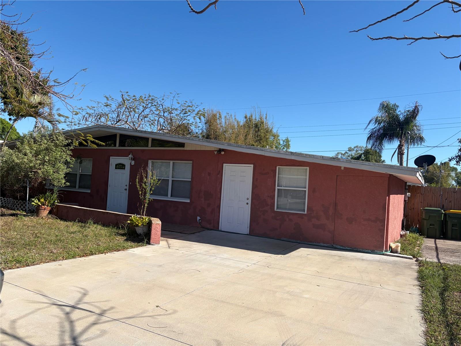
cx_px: 230
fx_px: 346
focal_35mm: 26
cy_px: 173
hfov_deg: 67.3
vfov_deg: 53.1
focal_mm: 5.96
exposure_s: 1/3279
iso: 50
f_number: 1.6
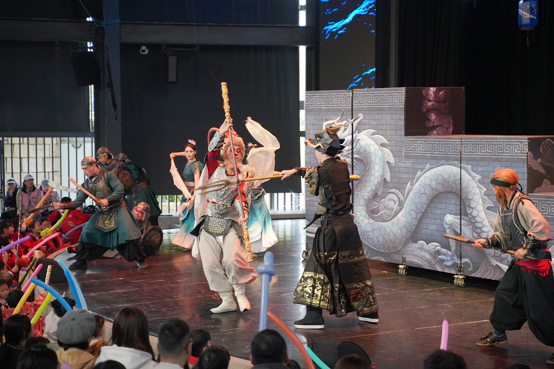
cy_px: 184
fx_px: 1154
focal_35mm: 75
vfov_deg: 18.2
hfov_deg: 27.0
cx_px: 277
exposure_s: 1/160
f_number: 4
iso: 4000
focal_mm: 75
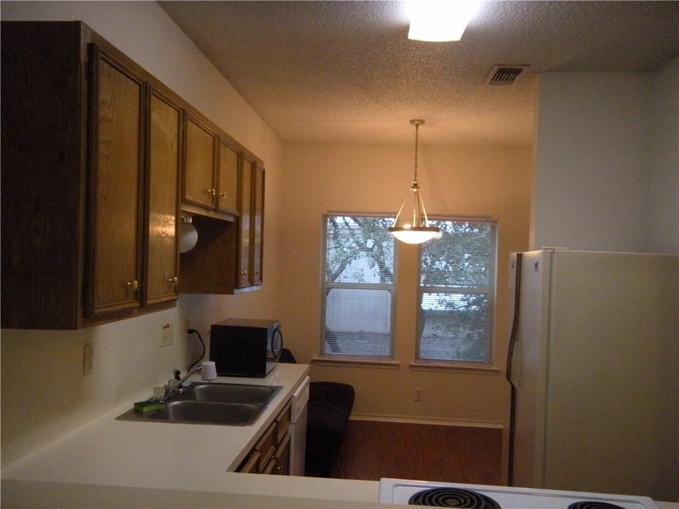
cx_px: 340
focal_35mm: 35
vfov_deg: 40.7
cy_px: 254
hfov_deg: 52.6
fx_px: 687
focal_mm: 5.9
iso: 400
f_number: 3.8
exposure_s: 1/41.4
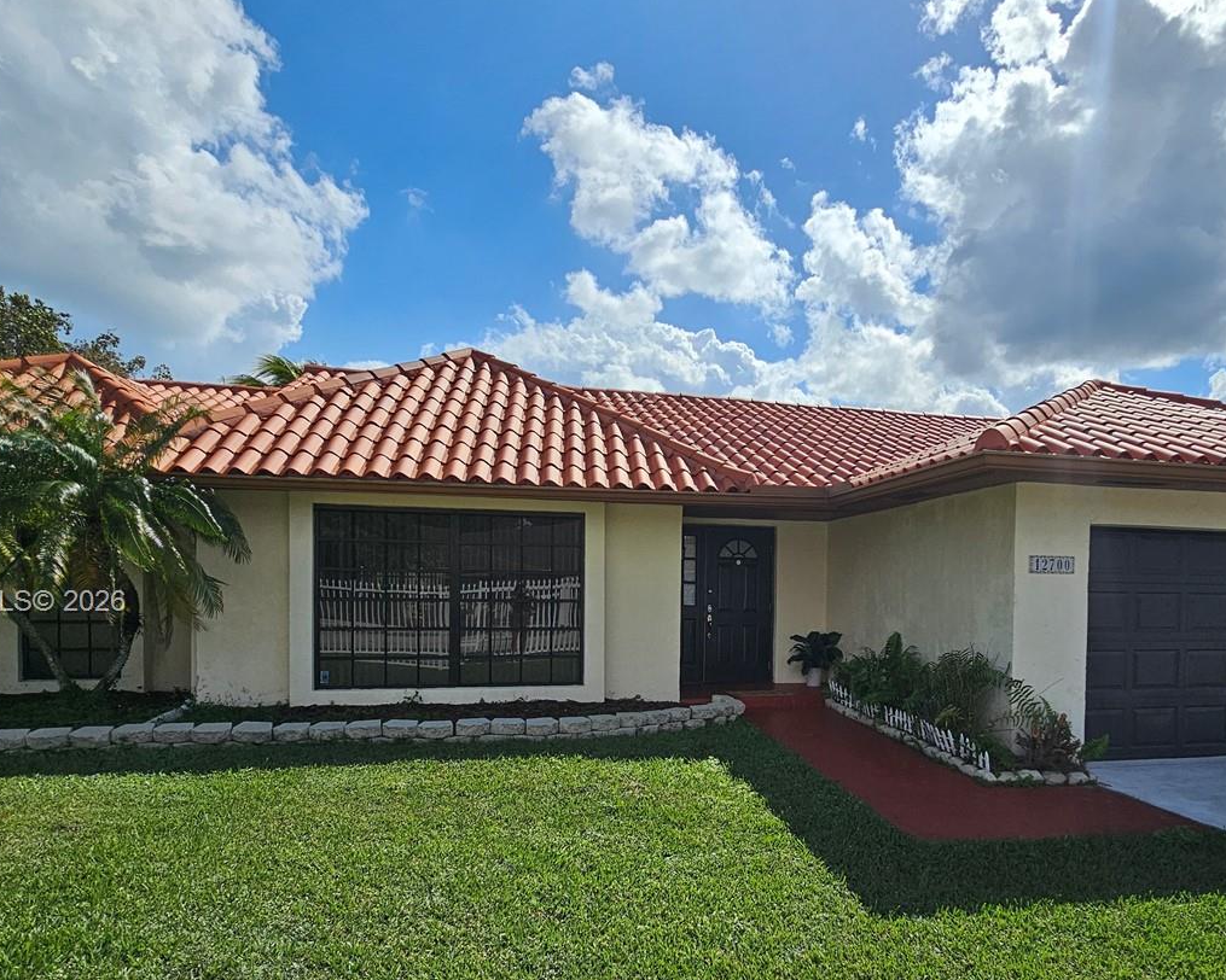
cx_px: 716
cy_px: 603
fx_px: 726
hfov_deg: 79.7
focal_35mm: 20
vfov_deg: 67.2
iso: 50
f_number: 2.2
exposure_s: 1/4542
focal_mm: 2.2
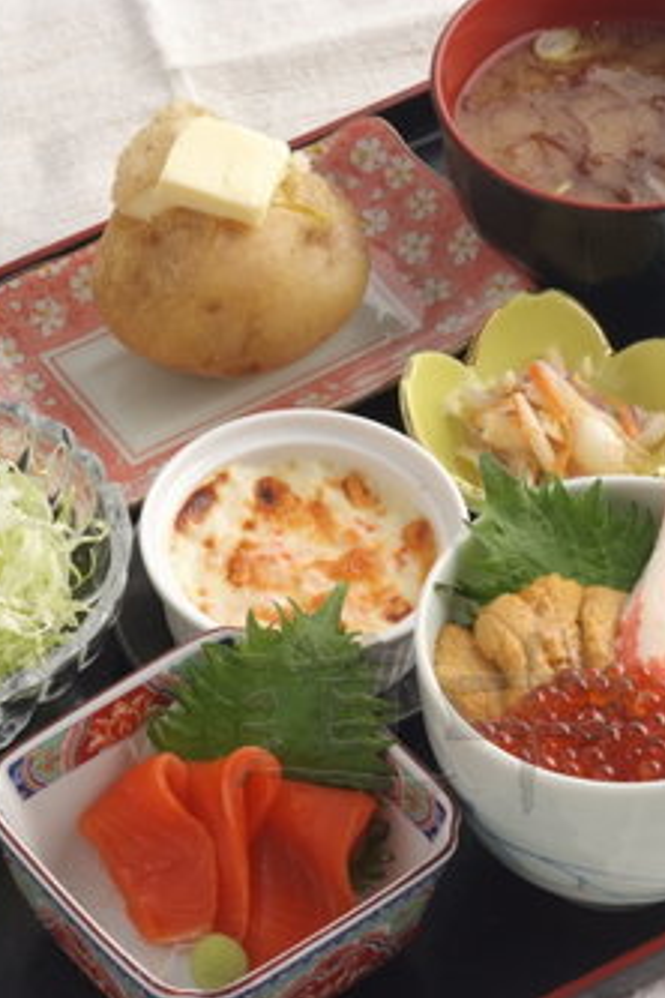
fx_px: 4876
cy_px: 499
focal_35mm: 176
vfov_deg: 11.7
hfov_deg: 7.8
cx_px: 416
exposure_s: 1/125
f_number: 16
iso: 500
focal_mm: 78
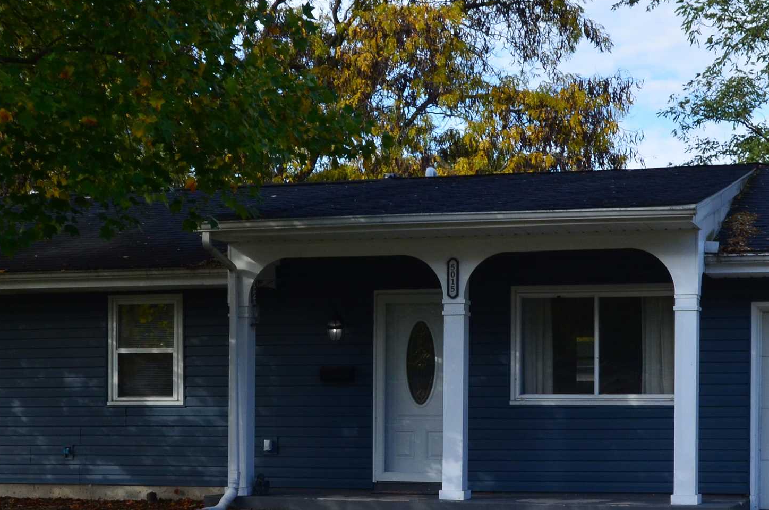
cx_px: 468
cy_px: 422
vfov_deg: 19.1
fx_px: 1492
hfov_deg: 28.8
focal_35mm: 70
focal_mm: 22
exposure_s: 1/250
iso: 400
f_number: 10
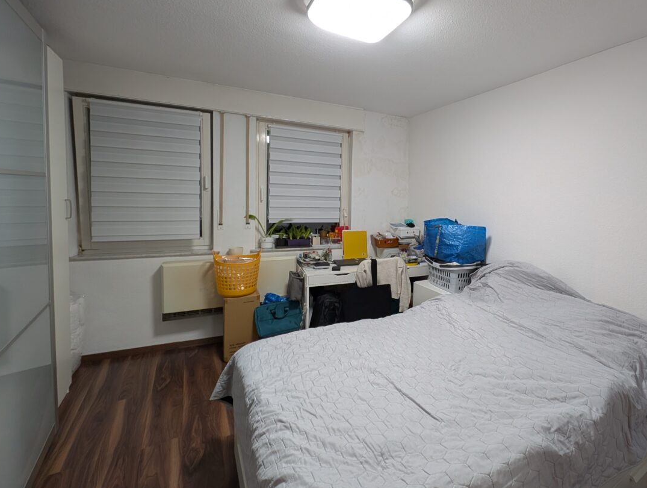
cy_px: 213
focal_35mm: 16
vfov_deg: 77.9
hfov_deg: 92.0
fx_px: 300
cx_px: 413
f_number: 1.95
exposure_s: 1/50
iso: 151
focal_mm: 2.23
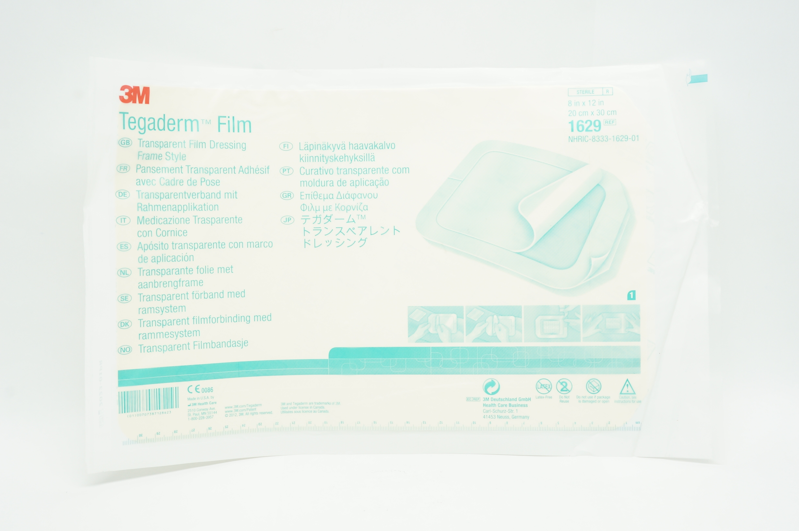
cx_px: 400
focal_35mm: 44
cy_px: 266
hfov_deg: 45.0
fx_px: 964
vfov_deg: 30.8
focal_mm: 29
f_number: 11
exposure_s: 1/15
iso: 400
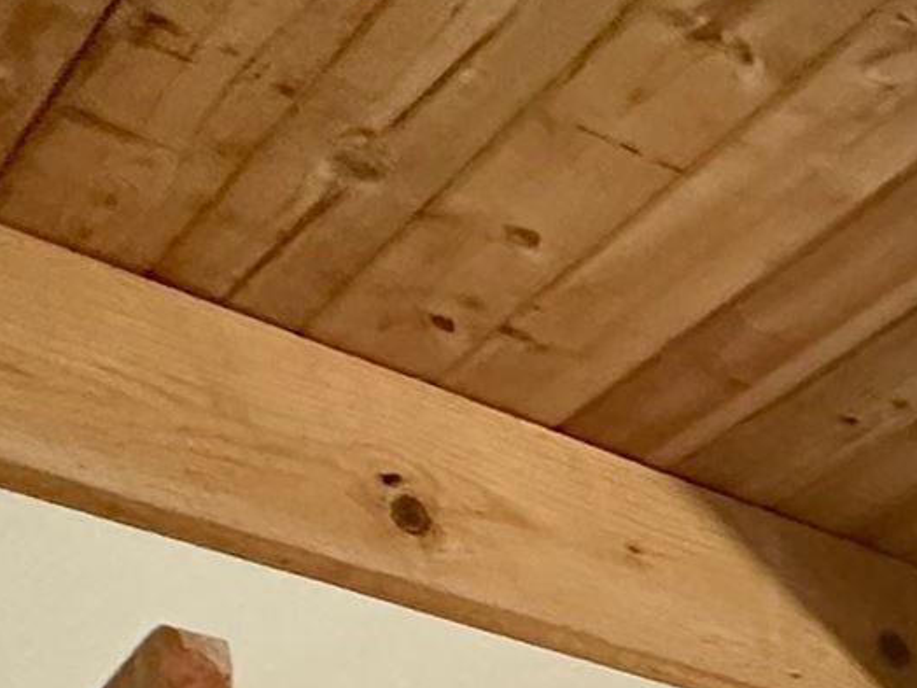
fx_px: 2172
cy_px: 1742
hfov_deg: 21.0
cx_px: 1284
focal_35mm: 82
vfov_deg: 12.8
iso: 400
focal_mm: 2.22
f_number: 2.2
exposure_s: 1/60
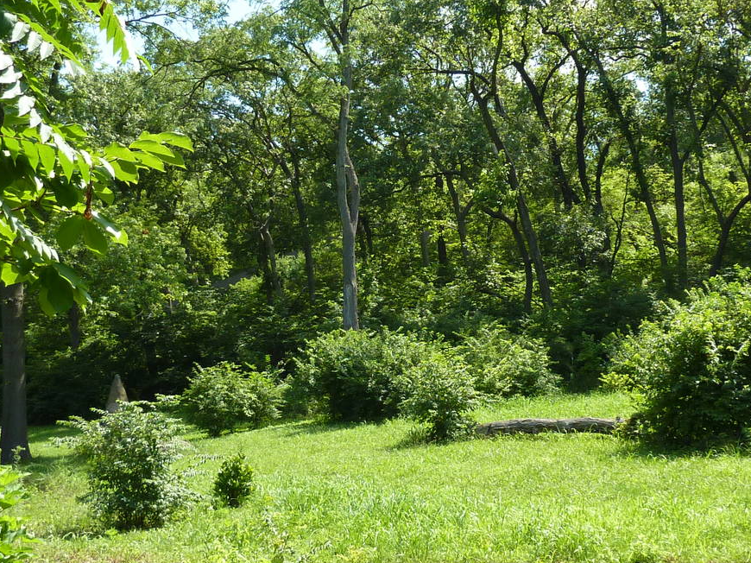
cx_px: 419
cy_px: 255
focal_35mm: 46
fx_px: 998
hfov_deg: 41.2
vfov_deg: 31.5
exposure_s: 1/500
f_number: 3.3
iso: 125
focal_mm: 4.1
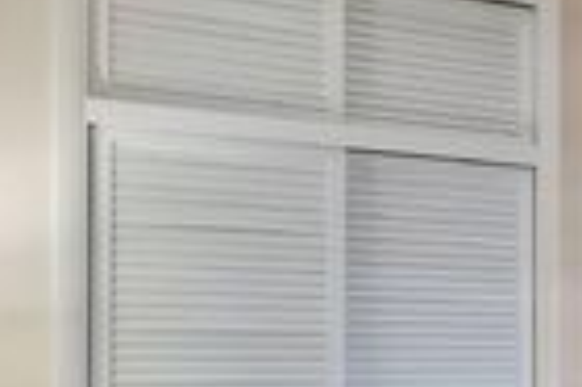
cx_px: 823
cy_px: 360
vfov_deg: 23.0
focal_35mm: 57
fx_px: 920
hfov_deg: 27.1
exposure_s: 1/4
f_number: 13
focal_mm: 16
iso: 640
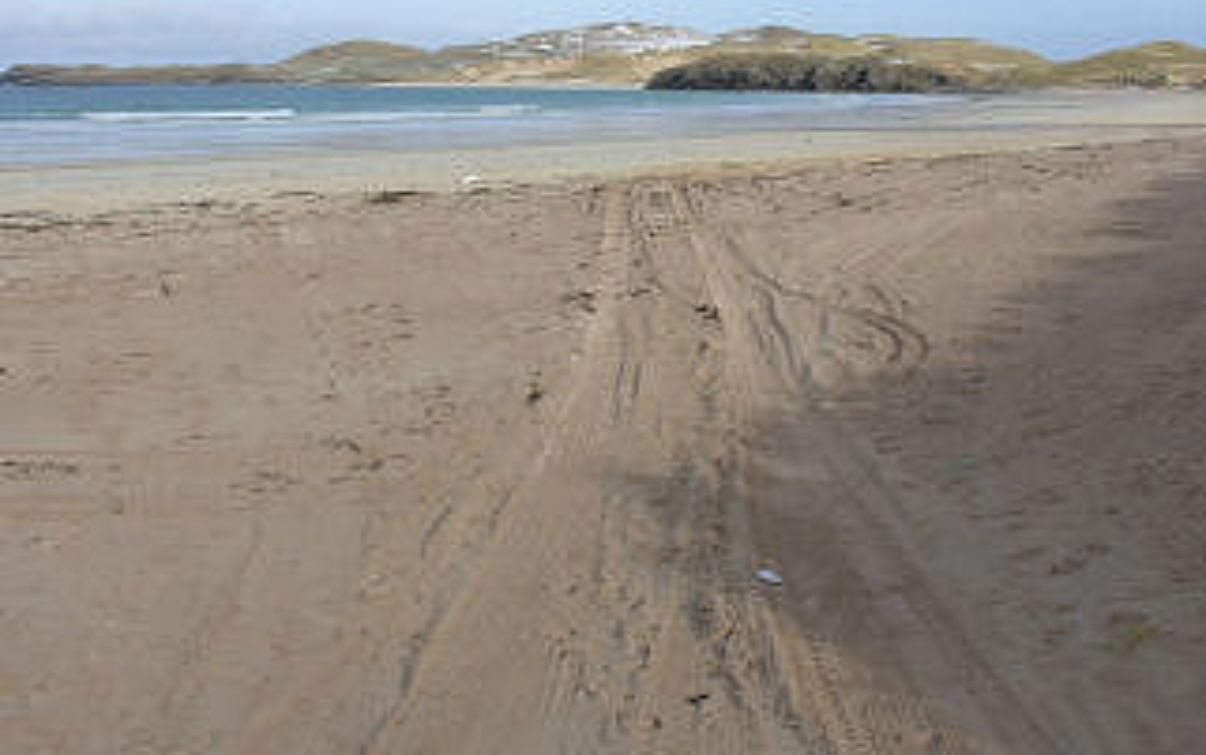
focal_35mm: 52
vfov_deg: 24.6
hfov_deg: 38.8
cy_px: 188
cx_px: 695
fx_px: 1710
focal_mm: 8.9
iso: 50
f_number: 6.3
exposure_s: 1/182
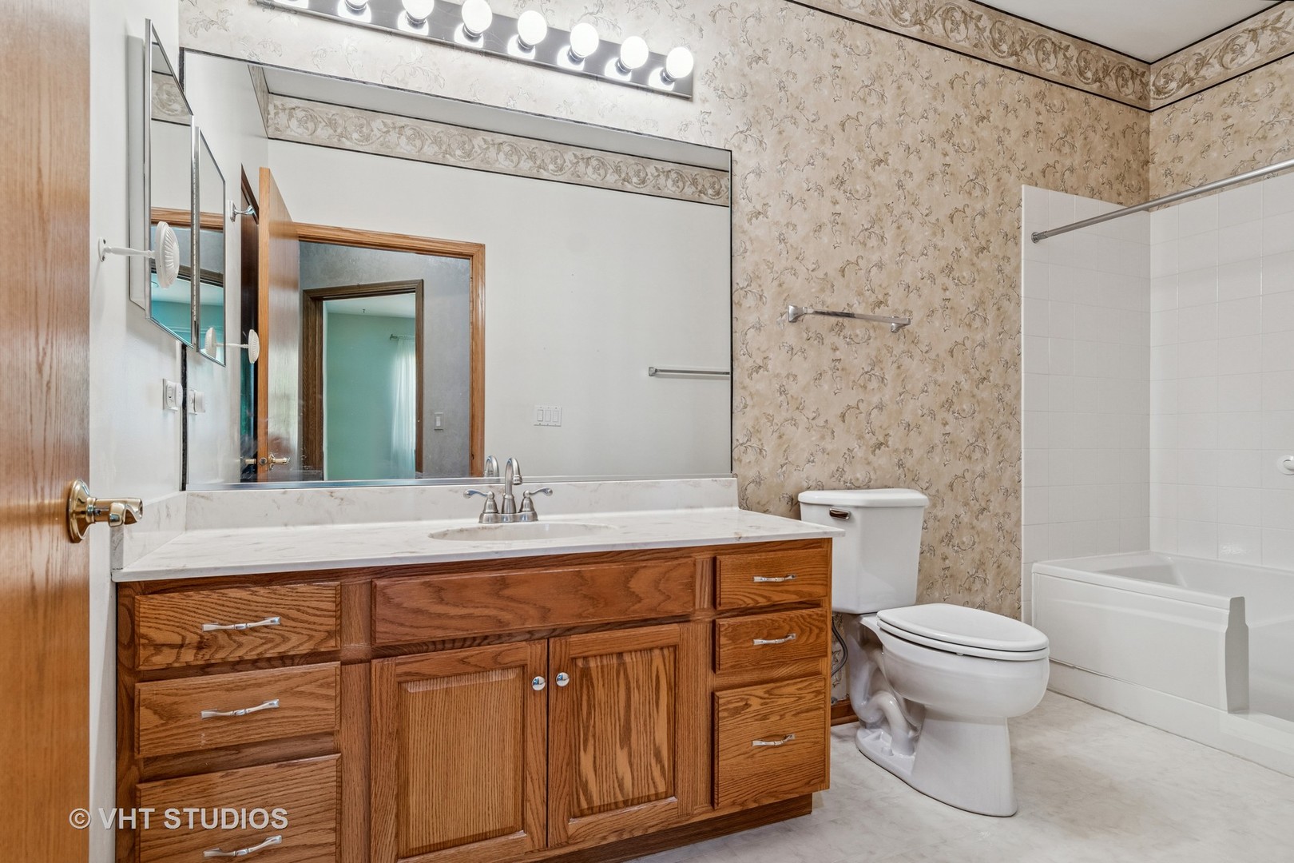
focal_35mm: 18
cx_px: 647
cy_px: 432
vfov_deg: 67.4
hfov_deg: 90.0
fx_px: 647
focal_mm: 12
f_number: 8
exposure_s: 1/5
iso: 250
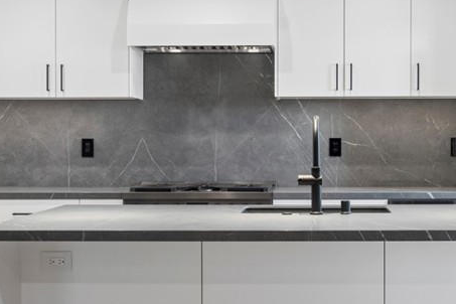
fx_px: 887
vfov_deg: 19.5
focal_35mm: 70
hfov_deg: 28.8
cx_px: 280
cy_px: 142
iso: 160
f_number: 9
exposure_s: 1/6
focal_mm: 31
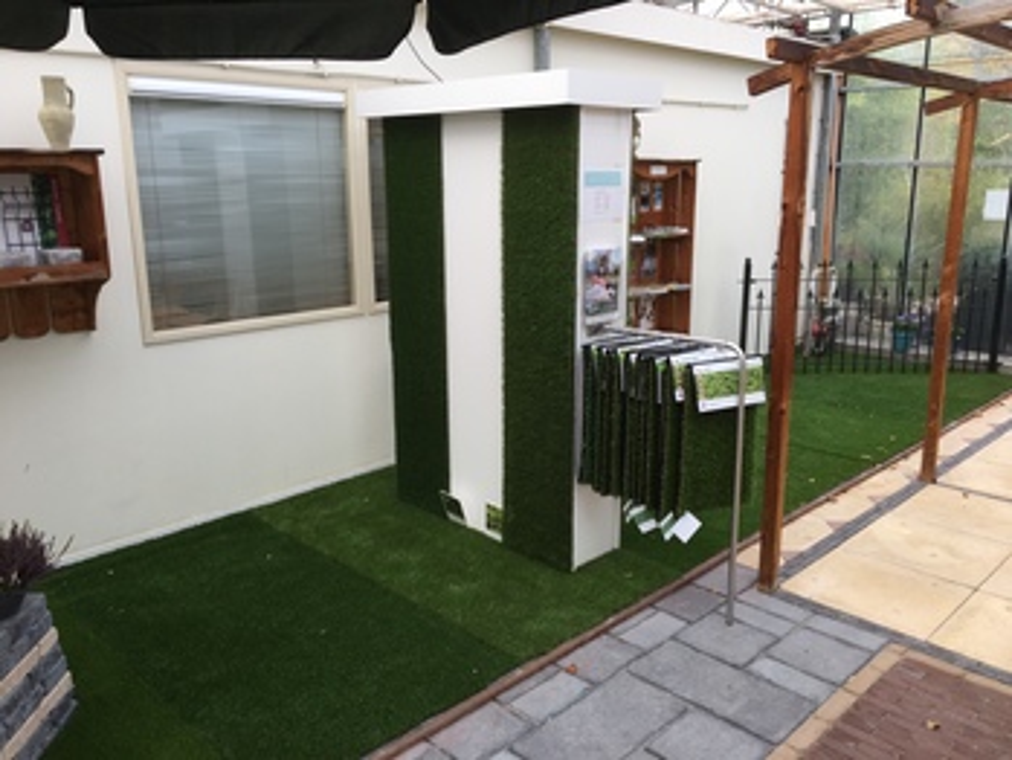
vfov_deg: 48.3
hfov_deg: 61.6
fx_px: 848
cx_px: 506
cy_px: 380
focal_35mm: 29
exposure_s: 1/100
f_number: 2.2
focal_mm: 4.15
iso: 25
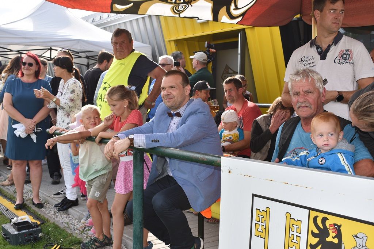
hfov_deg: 43.6
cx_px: 187
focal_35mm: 45
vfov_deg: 29.8
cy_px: 124
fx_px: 467
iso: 100
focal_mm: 30
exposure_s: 1/160
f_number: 6.3
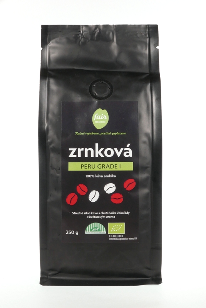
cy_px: 154
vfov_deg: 30.9
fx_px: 557
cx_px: 103
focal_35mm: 65
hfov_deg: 21.0
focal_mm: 29.3
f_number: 16
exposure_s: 1/15
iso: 800
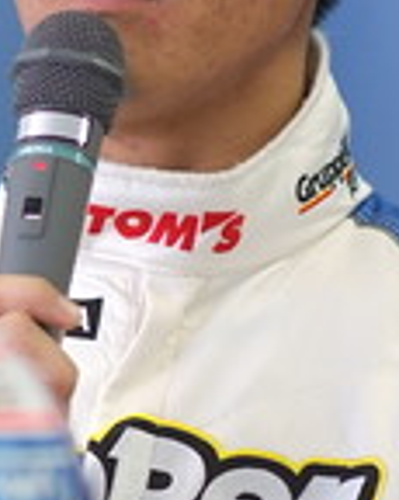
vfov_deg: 3.9
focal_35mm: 493
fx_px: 7285
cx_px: 45
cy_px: 247
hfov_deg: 3.1
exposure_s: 1/125
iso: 800
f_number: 2.5
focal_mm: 105
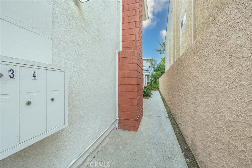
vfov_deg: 77.3
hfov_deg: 100.4
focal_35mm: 15
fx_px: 105
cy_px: 84
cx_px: 126
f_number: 8
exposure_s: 1/50
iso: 320
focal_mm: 15
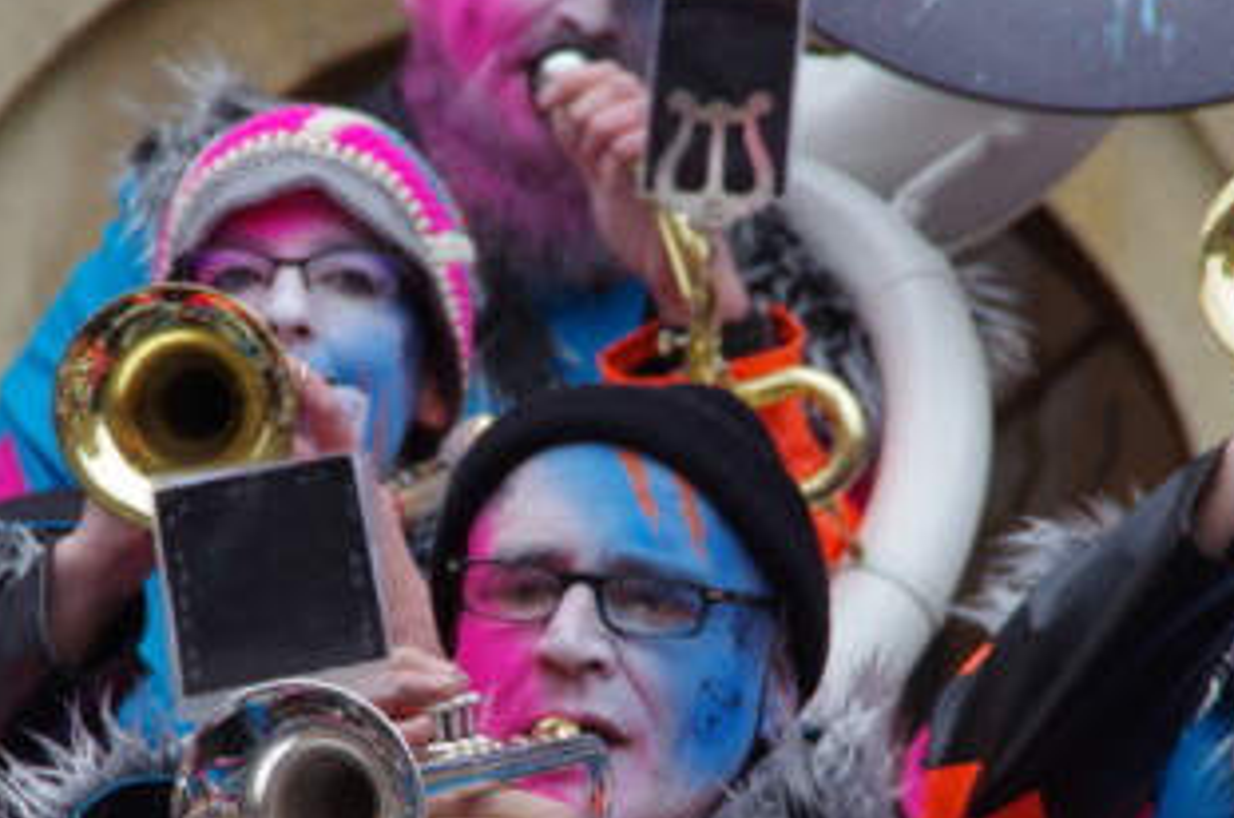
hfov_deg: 4.3
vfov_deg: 2.8
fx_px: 16522
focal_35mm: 483
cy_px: 602
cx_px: 540
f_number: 10
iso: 1600
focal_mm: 200
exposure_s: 1/250
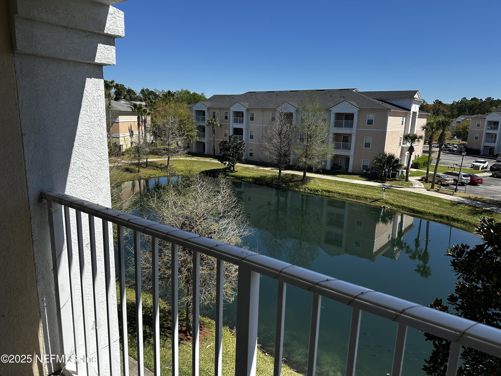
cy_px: 188
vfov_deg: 56.8
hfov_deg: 71.6
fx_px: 347
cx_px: 250
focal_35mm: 24
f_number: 1.78
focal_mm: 6.86
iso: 80
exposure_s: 1/4184
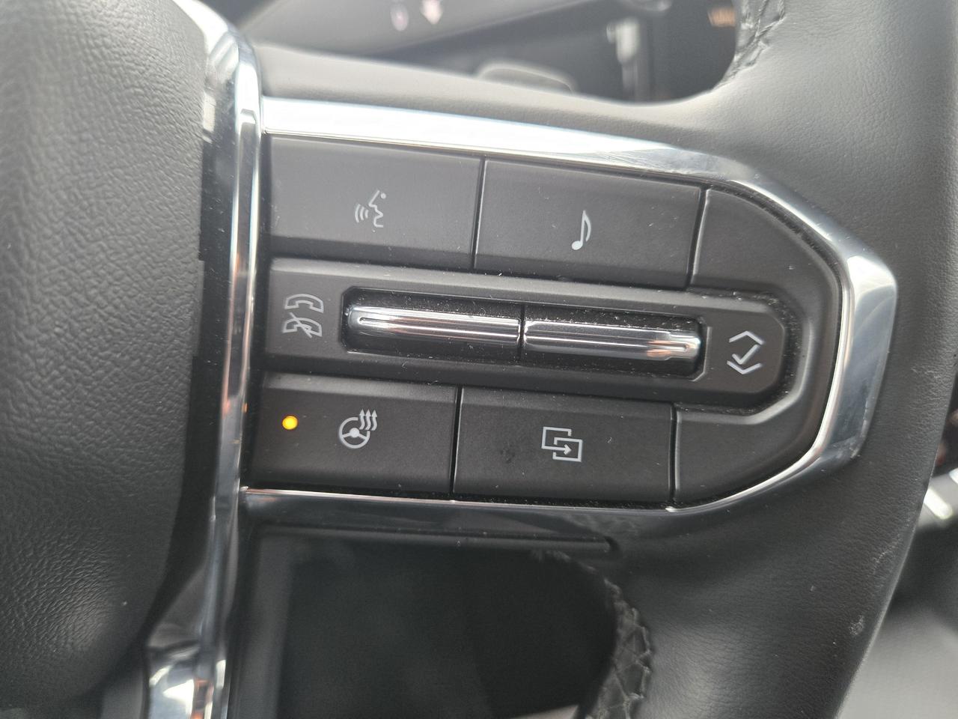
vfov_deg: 58.9
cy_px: 360
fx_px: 637
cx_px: 479
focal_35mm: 23
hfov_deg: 73.9
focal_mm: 5.4
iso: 200
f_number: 1.8
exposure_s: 1/120
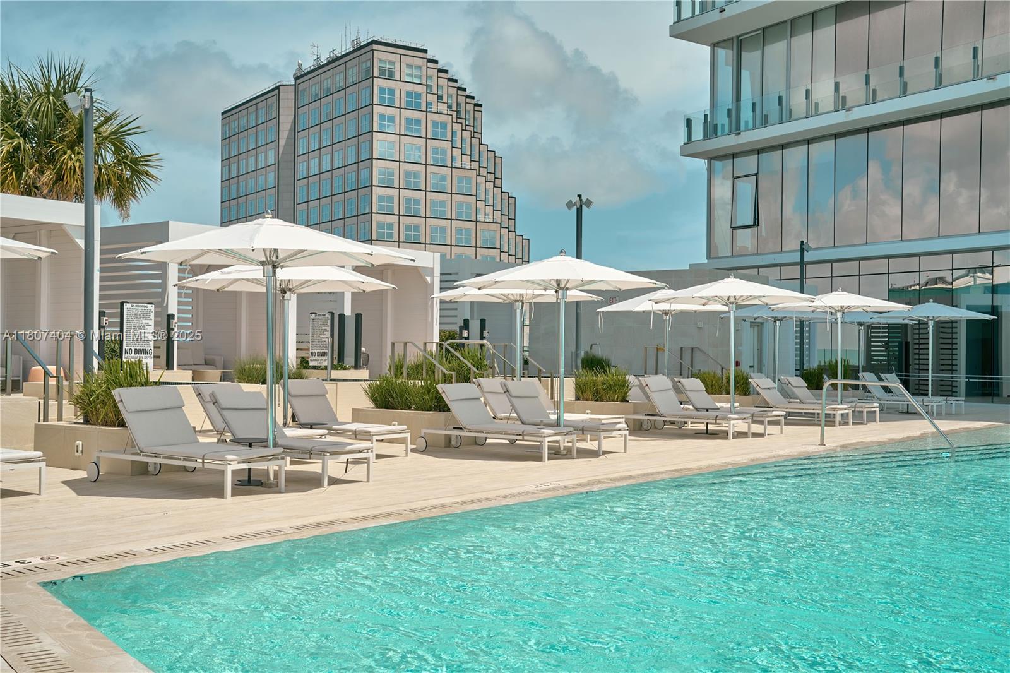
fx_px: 1150
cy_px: 336
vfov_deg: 32.6
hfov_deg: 47.4
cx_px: 505
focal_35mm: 41
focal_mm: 41
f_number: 7.1
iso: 125
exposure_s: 1/1000
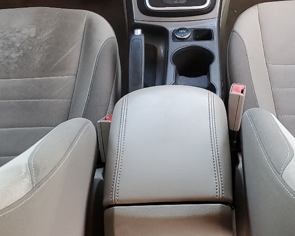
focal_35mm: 65
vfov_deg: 22.9
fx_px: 568
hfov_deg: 29.1
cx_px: 177
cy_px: 23
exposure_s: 1/120
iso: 94
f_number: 1.5
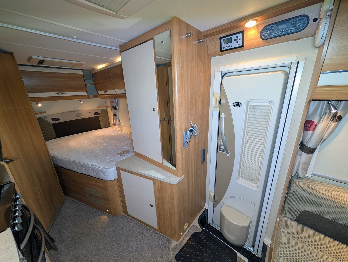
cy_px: 131
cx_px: 174
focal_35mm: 12
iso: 166
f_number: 1.7
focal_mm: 2.02
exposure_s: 1/66.5
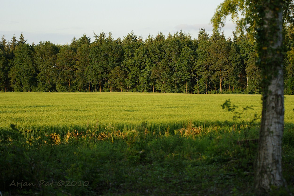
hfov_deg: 13.7
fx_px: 1225
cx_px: 147
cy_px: 98
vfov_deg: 9.1
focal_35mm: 150
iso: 400
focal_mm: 100
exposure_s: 1/1000
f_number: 4
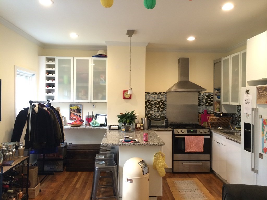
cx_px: 134
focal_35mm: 30
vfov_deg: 46.8
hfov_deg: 60.0
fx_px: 231
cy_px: 100
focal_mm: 4.12
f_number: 2.2
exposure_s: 1/30
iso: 100
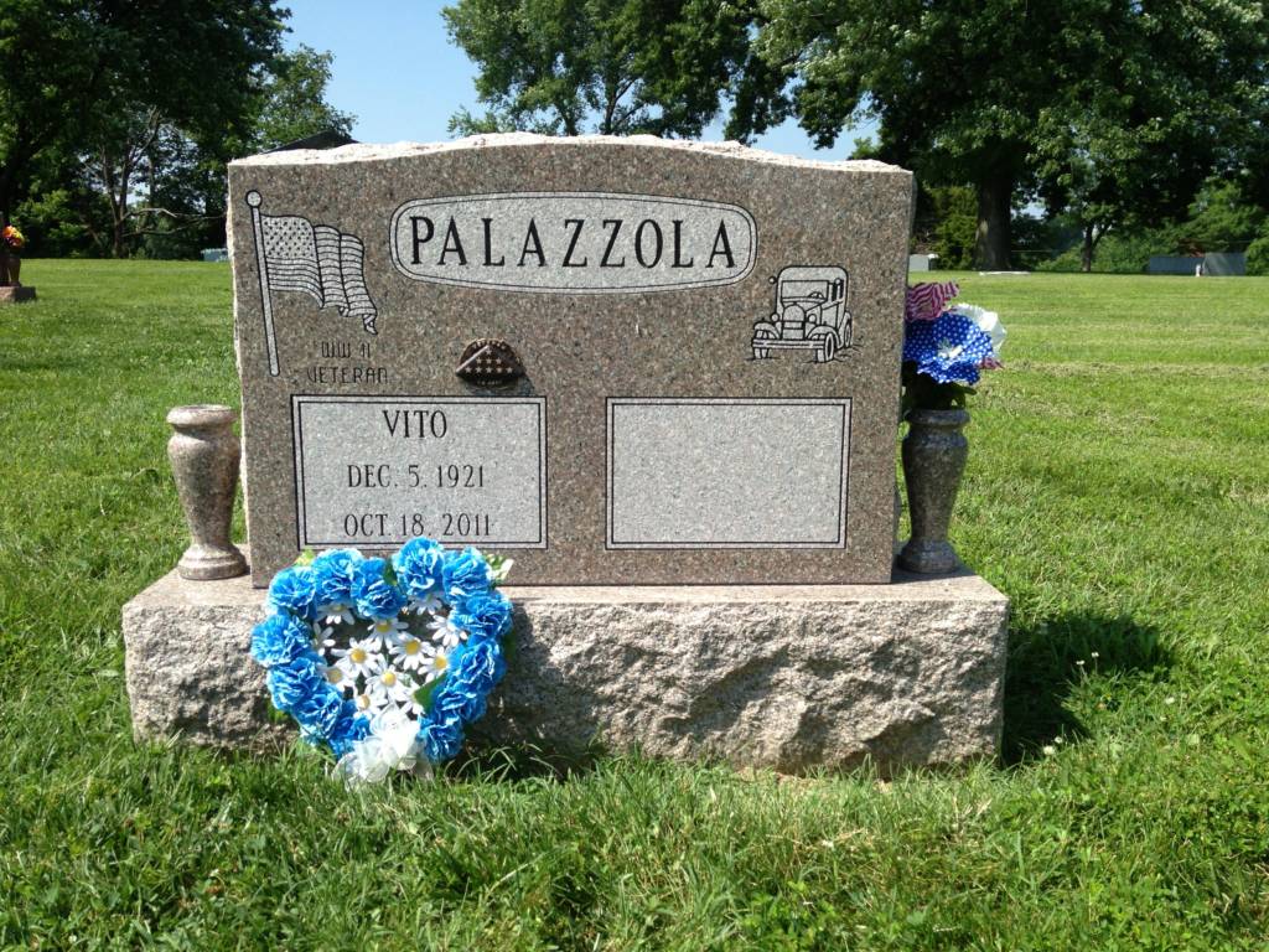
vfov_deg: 42.9
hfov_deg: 55.4
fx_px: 1210
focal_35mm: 33
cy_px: 476
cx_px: 634
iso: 50
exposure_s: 1/1106
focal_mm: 4.13
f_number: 2.4
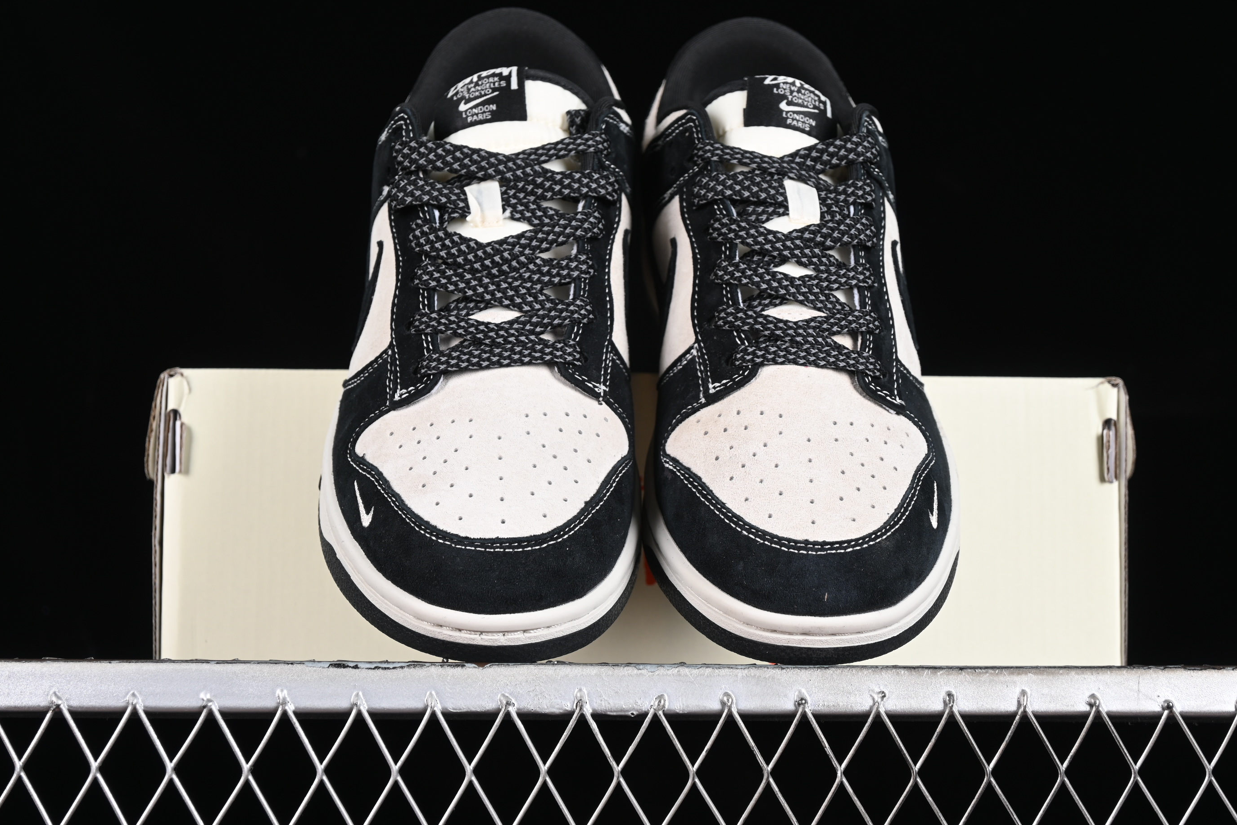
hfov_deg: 26.6
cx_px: 616
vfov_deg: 18.0
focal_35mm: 76
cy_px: 413
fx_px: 2612
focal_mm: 50
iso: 160
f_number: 6.3
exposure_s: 1/60
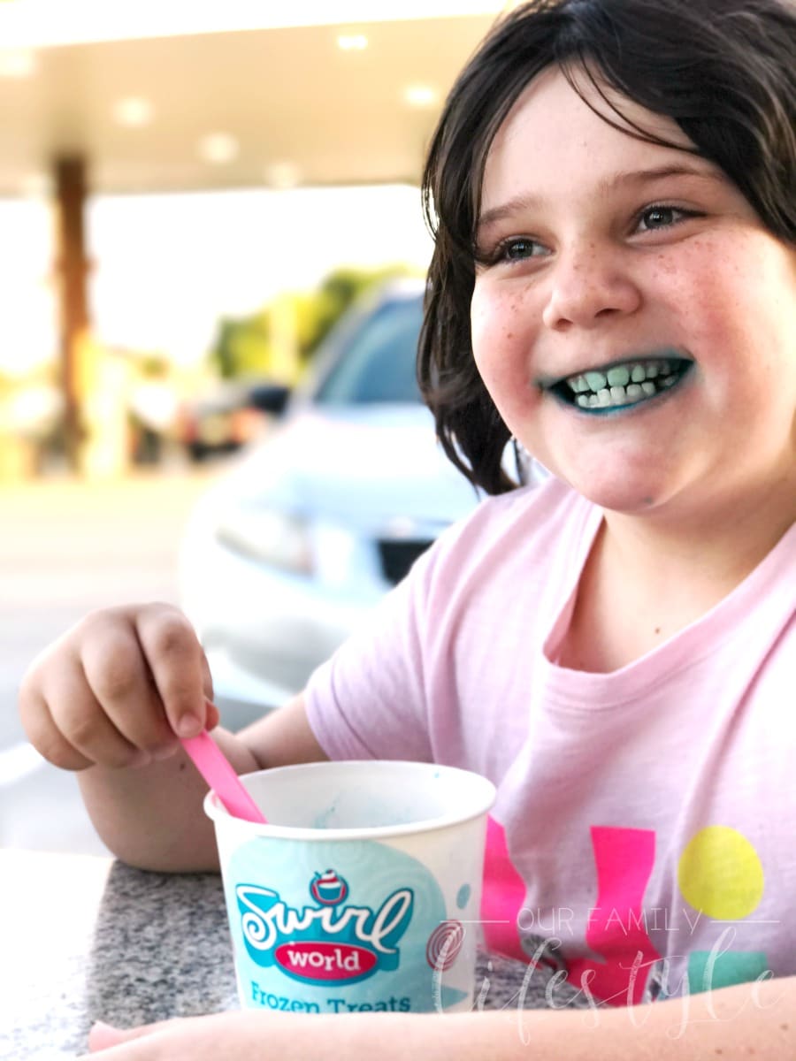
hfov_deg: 25.7
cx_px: 398
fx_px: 1748
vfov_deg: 33.8
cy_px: 530
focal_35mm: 57
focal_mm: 6.6
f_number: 2.8
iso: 32
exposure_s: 1/60
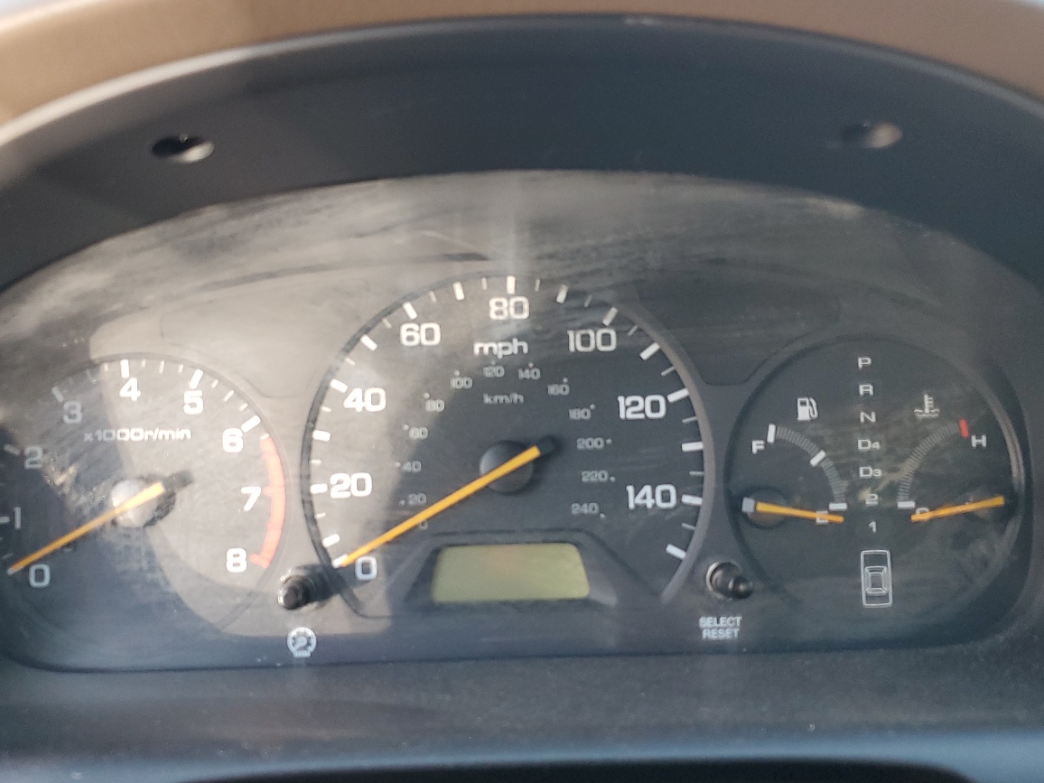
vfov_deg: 39.6
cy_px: 421
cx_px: 471
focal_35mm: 36
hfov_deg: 51.3
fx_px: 1086
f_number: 1.5
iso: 89
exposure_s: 1/120
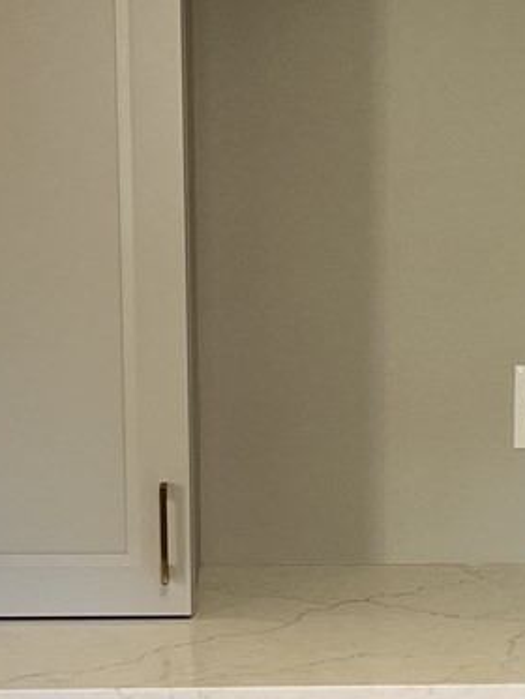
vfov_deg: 18.2
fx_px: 2163
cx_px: 489
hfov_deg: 13.7
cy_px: 538
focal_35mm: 107
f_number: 1.5
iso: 125
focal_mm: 5.7
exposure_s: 1/60
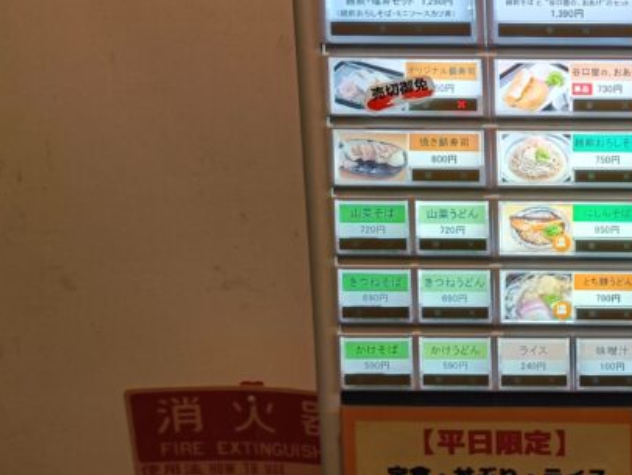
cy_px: 47
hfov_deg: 27.6
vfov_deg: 22.7
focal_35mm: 63
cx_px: 724
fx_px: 1151
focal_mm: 4.7
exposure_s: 1/99.9
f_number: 1.7
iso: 125
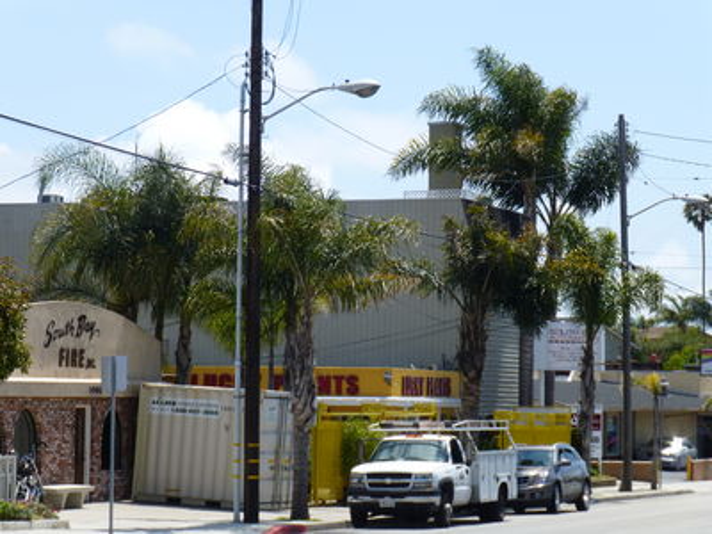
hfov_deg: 15.3
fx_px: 2653
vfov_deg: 11.5
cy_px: 267
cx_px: 356
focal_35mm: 129
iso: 100
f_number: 5.4
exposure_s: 1/500
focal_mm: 23.1
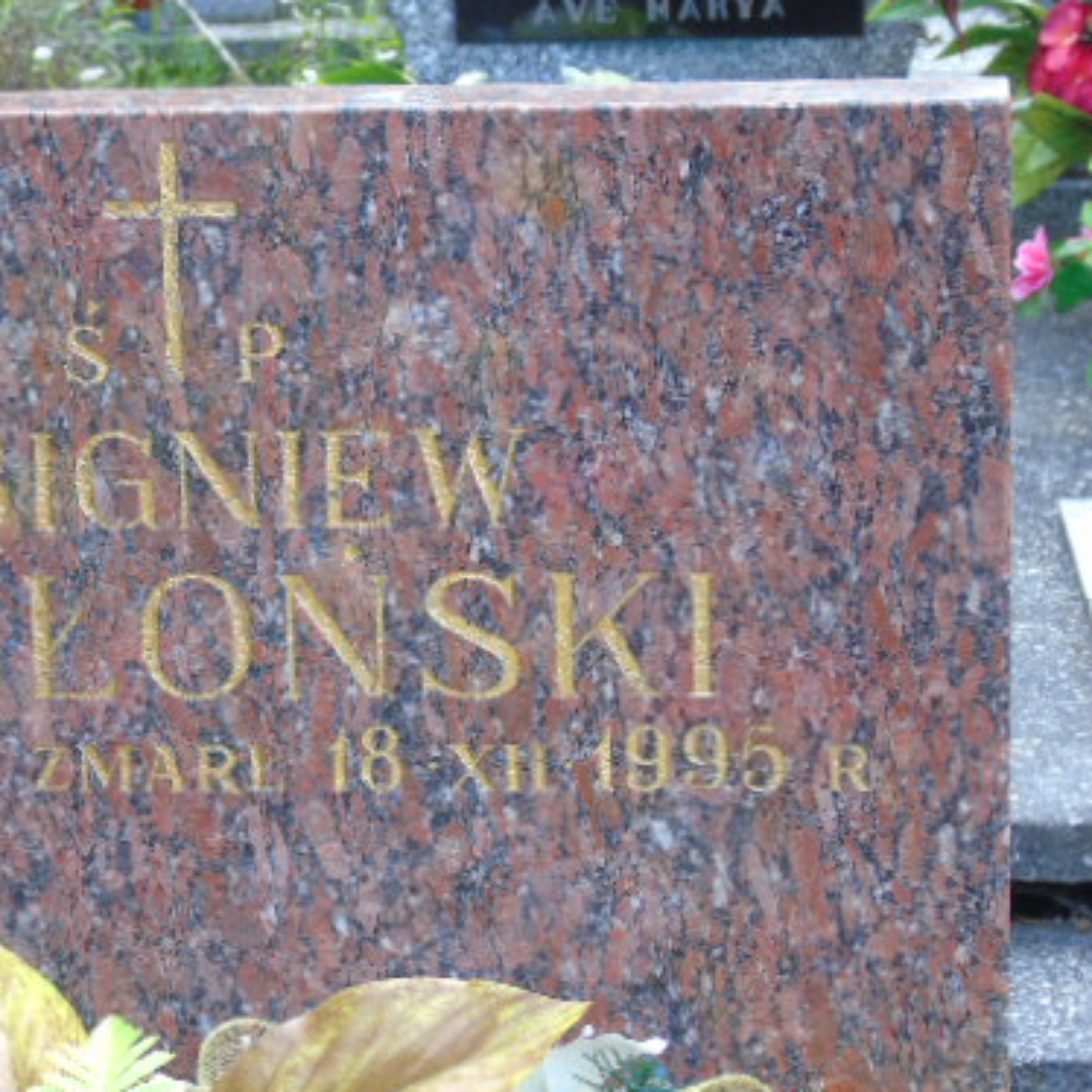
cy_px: 663
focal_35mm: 142
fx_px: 5068
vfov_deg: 12.3
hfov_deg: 12.2
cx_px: 178
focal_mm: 17
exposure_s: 1/40
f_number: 4.3
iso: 80
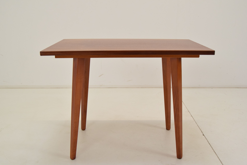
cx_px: 124
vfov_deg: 34.3
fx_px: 268
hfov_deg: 49.5
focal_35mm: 39
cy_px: 82
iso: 1600
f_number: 8
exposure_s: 1/250
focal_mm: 26
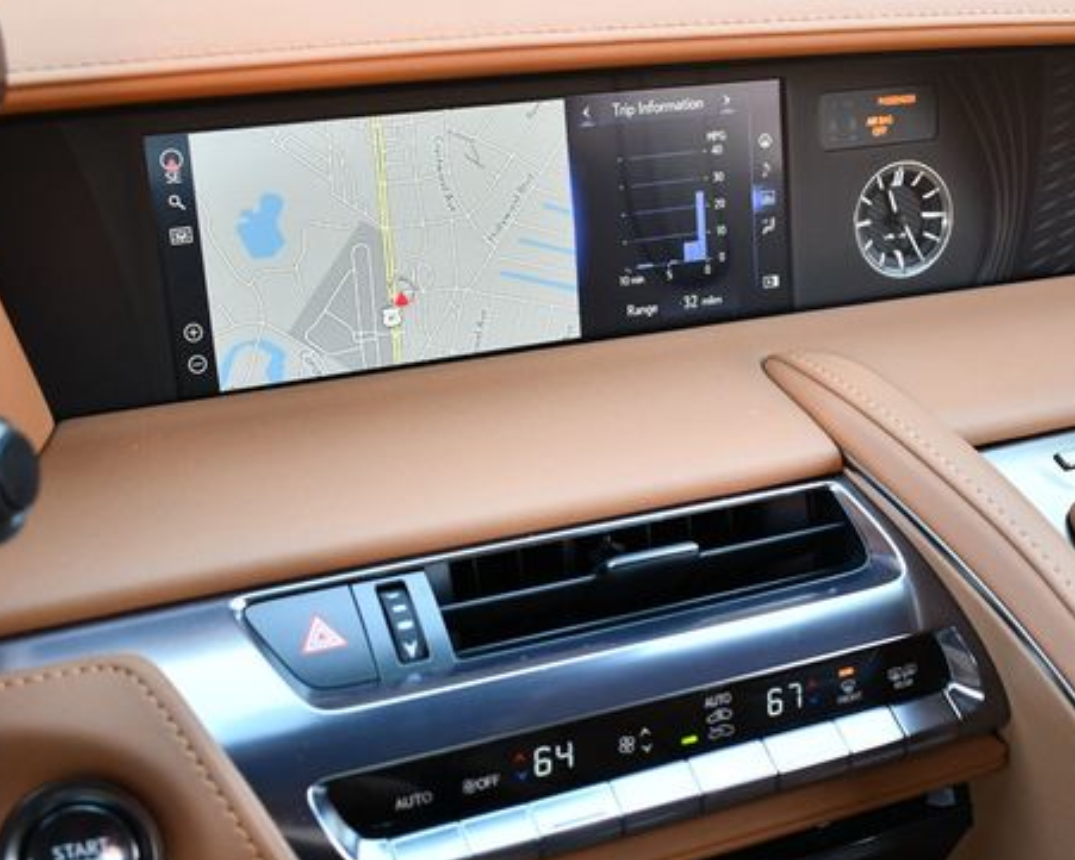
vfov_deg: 31.5
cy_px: 415
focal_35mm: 48
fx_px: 1527
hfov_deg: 38.8
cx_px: 577
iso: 800
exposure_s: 1/250
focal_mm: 18
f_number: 3.5
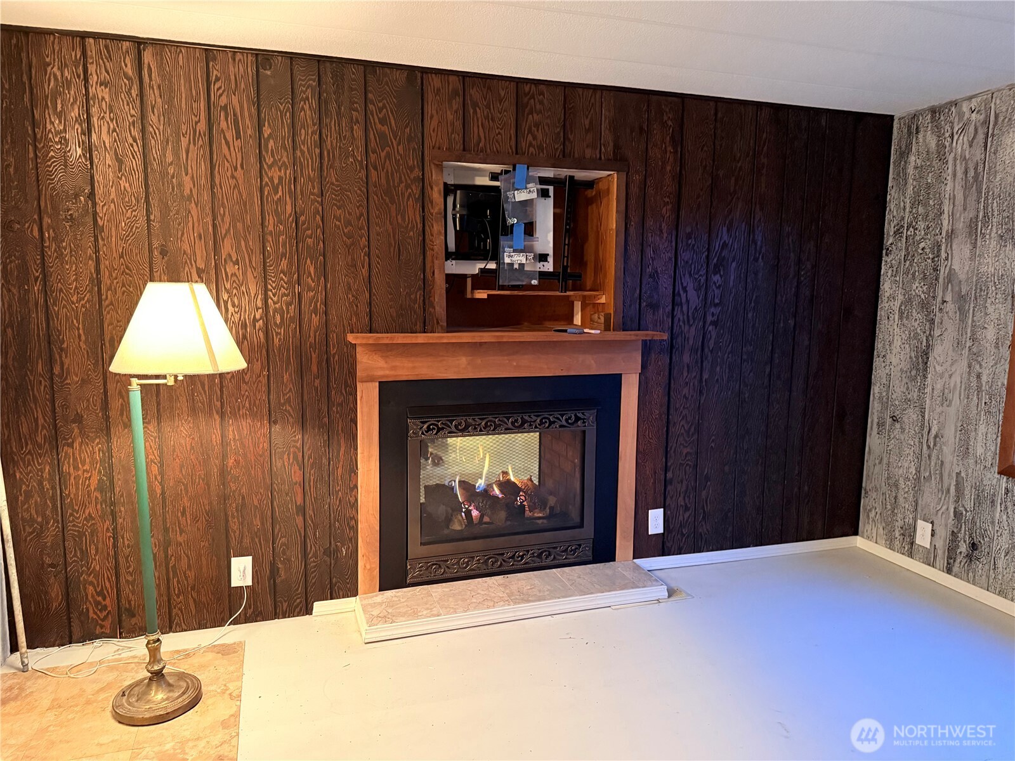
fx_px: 704
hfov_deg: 71.6
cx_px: 508
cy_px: 380
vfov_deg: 56.8
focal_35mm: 24
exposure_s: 1/30
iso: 800
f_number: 1.78
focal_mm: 6.76
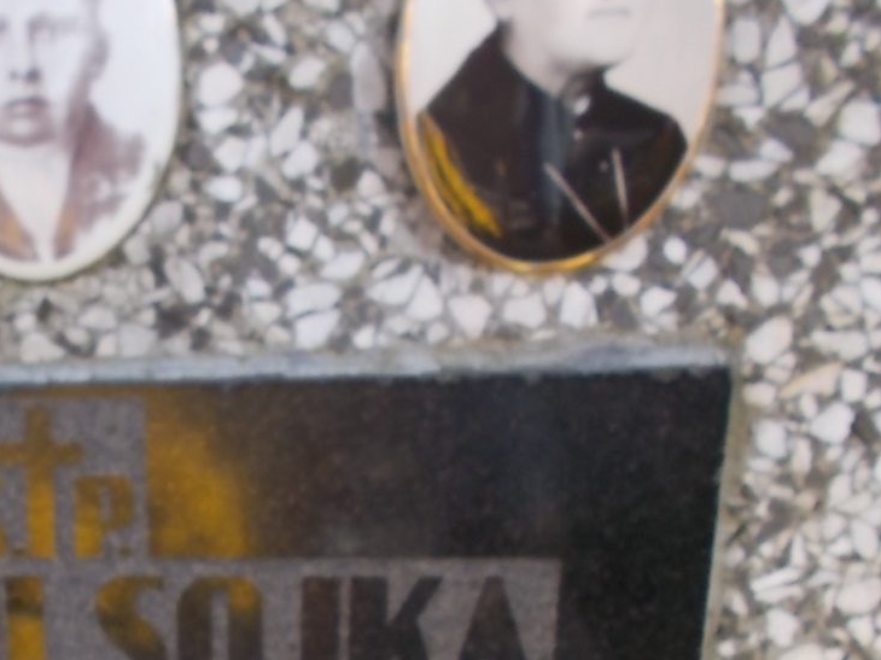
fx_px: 1450
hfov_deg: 32.1
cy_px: 594
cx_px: 86
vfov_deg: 24.9
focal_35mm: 57
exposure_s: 1/80
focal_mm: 4.6
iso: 80
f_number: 3.2
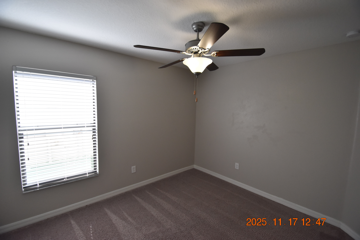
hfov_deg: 100.4
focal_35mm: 15
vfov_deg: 77.3
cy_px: 120
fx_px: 150
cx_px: 180
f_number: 3.5
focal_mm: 10
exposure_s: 1/750
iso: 800
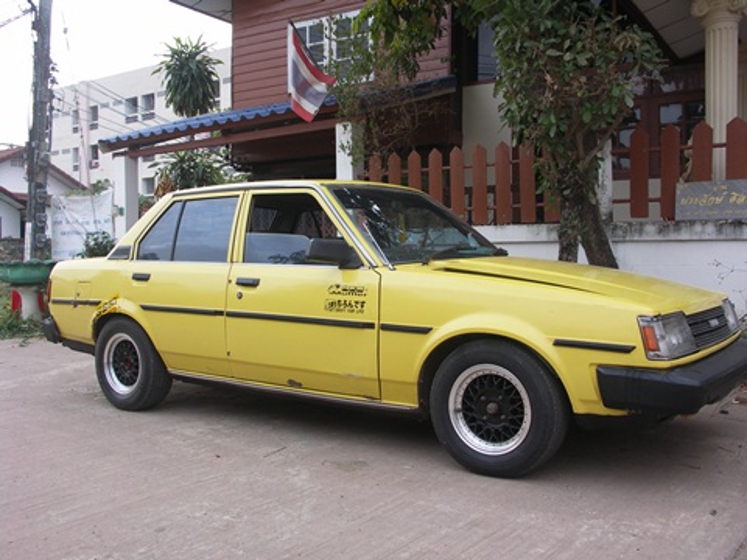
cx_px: 374
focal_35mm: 32
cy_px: 280
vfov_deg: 44.2
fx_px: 691
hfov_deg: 56.8
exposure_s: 1/50
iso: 50
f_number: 2.8
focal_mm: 8.4
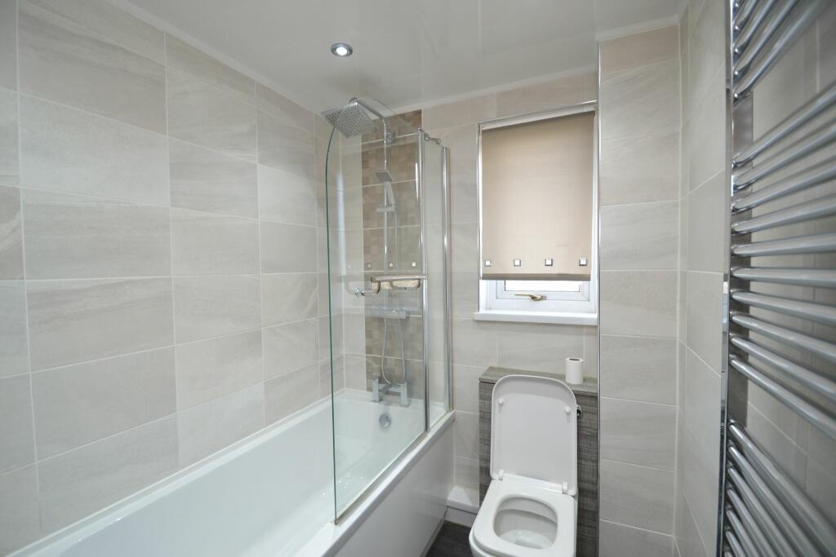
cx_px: 418
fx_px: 348
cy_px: 278
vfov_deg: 77.3
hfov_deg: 100.4
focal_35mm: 15
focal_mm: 10
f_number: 3.5
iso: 450
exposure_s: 1/60
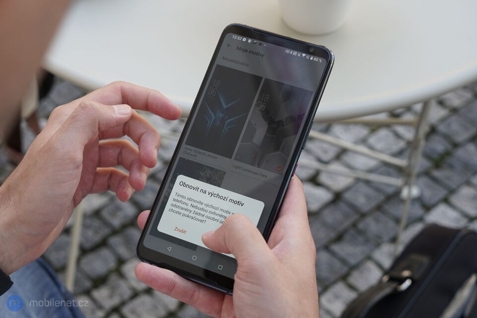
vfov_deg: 24.6
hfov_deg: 36.3
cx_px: 238
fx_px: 728
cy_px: 159
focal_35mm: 55
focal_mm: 55
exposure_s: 1/125
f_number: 7.1
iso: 320
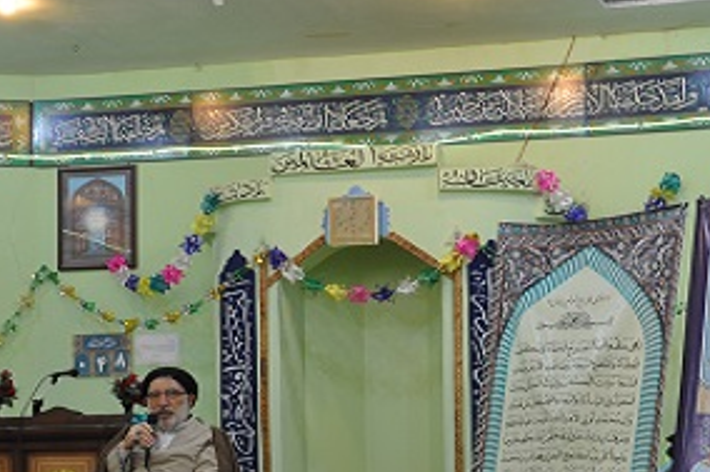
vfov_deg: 18.0
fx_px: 1478
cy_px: 382
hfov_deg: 26.9
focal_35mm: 75
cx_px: 270
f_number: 5.6
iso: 400
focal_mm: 28
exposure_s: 1/30
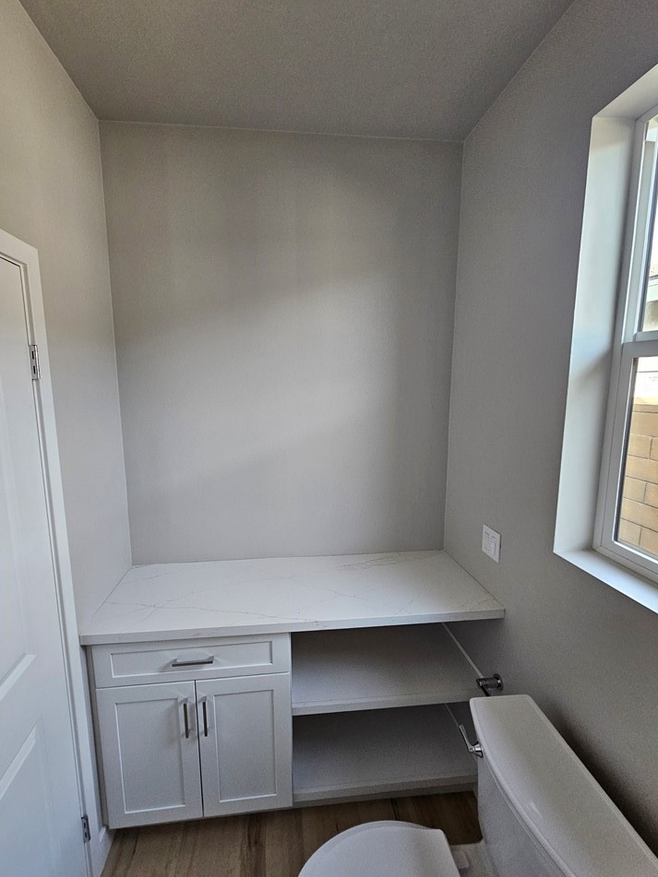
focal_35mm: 14
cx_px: 310
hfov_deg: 85.6
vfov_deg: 102.1
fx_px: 355
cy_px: 437
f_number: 2.2
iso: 250
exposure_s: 1/77
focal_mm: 2.2
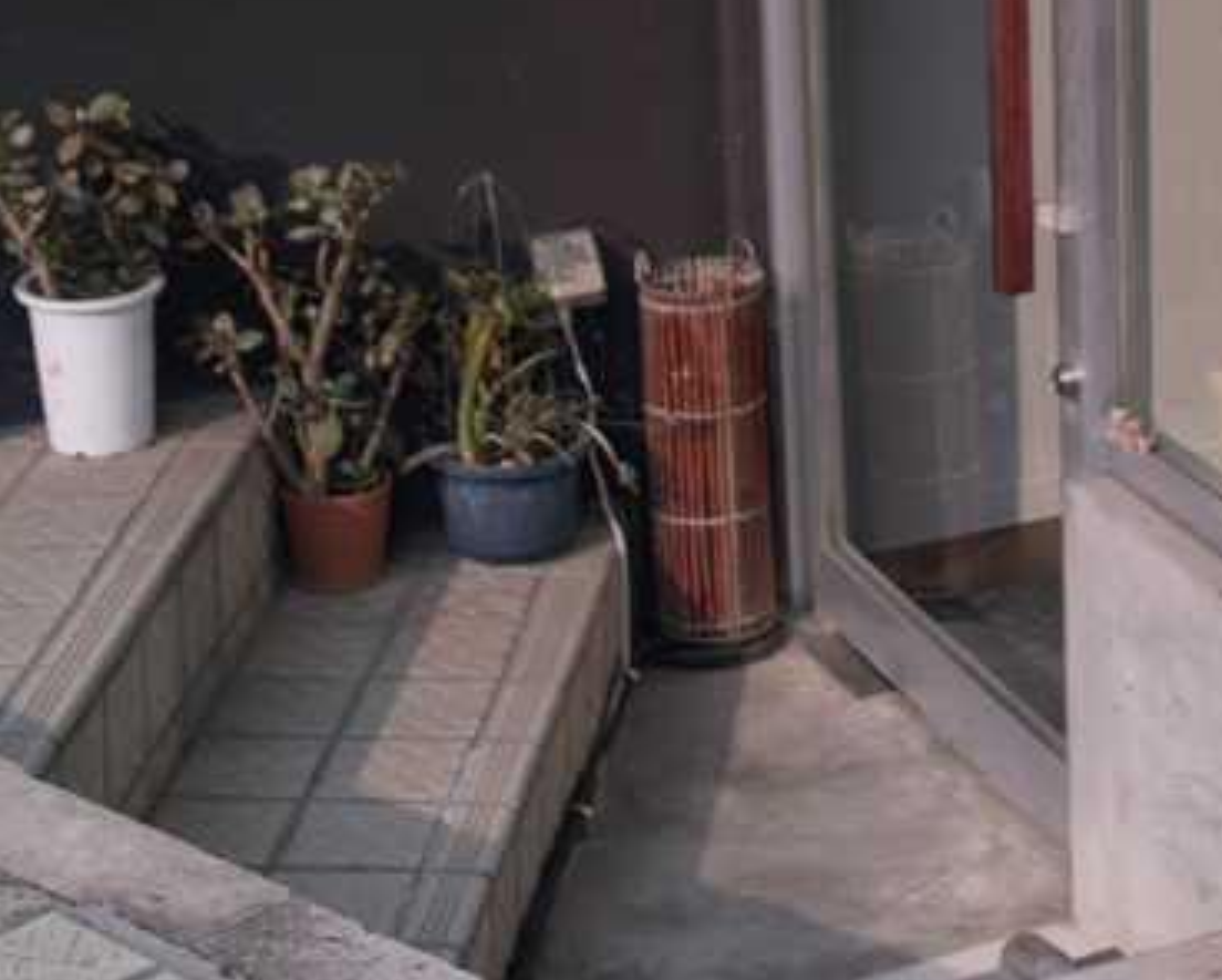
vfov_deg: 14.3
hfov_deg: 17.1
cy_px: 96
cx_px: 1458
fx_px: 3873
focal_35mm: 107
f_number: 2.8
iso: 100
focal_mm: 24.2
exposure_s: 1/1600
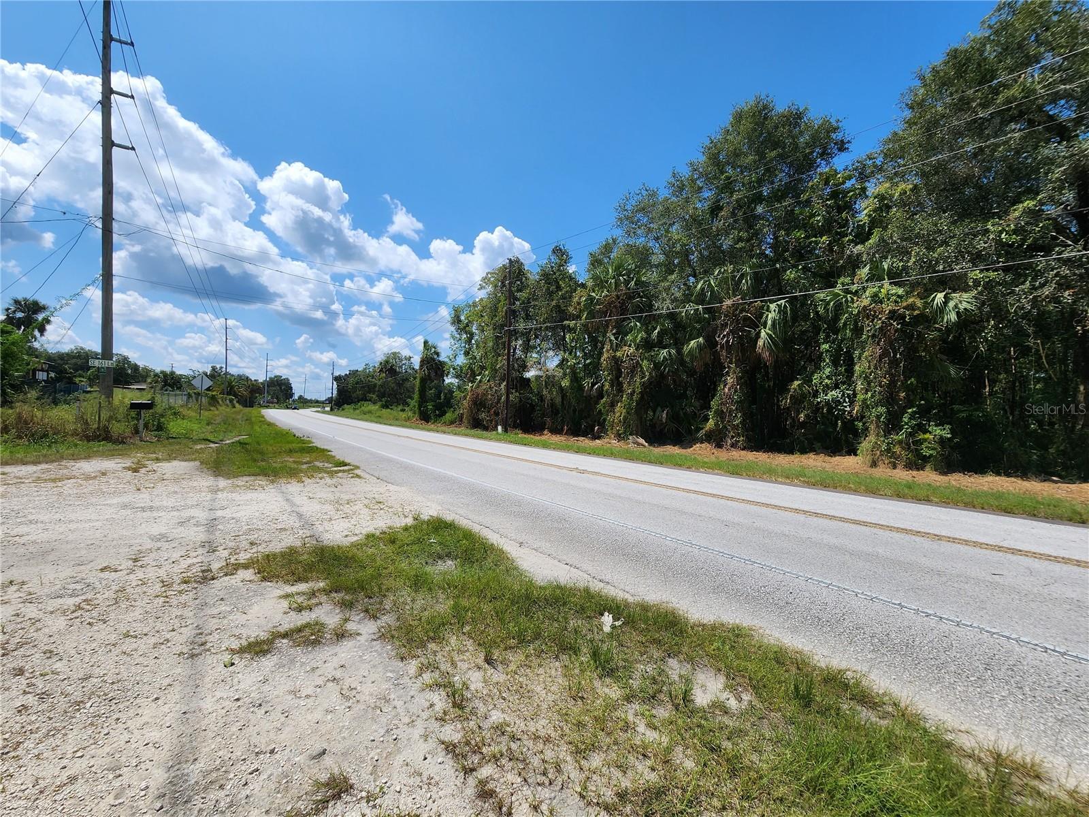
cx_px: 544
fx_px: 409
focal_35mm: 13
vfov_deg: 89.9
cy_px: 408
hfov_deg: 106.2
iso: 50
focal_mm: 2.2
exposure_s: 1/2812
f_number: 2.2
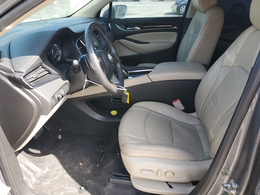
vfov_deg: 53.1
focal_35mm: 26
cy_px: 98
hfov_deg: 67.3
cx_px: 130
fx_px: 195
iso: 50
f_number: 1.5
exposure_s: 1/286
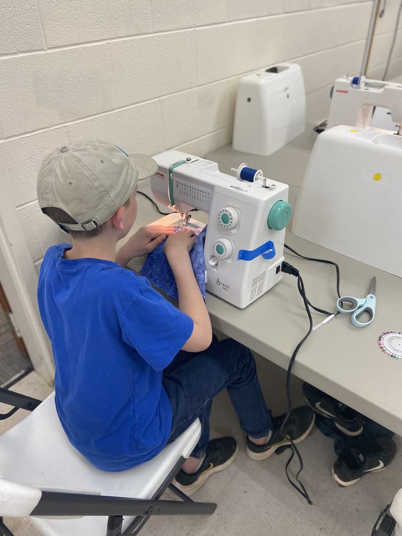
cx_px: 201
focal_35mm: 26
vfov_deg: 67.3
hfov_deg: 53.1
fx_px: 402
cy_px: 268
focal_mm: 4.25
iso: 64
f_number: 1.8
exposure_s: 1/60
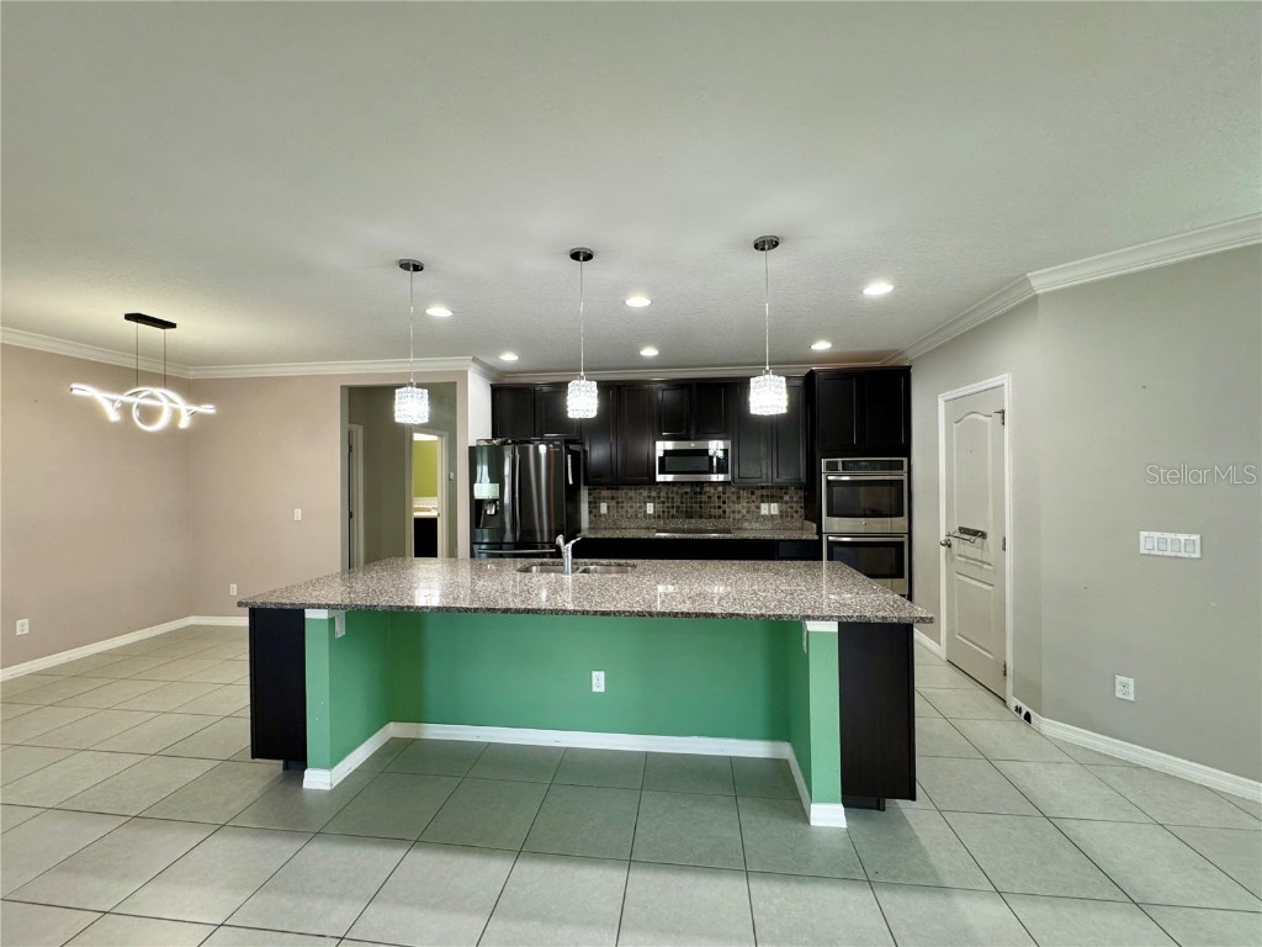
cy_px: 474
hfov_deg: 102.1
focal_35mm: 14
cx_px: 631
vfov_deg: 85.7
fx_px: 510
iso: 250
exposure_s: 1/60
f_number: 2.2
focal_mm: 2.22
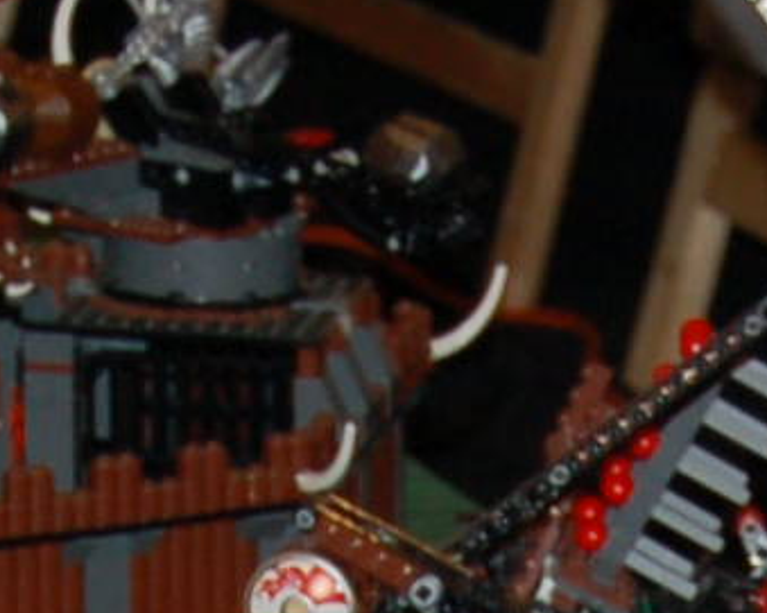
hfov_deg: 3.4
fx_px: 13026
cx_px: 778
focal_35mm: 574
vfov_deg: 2.6
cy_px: 2088
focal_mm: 46
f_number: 5.3
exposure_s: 1/60
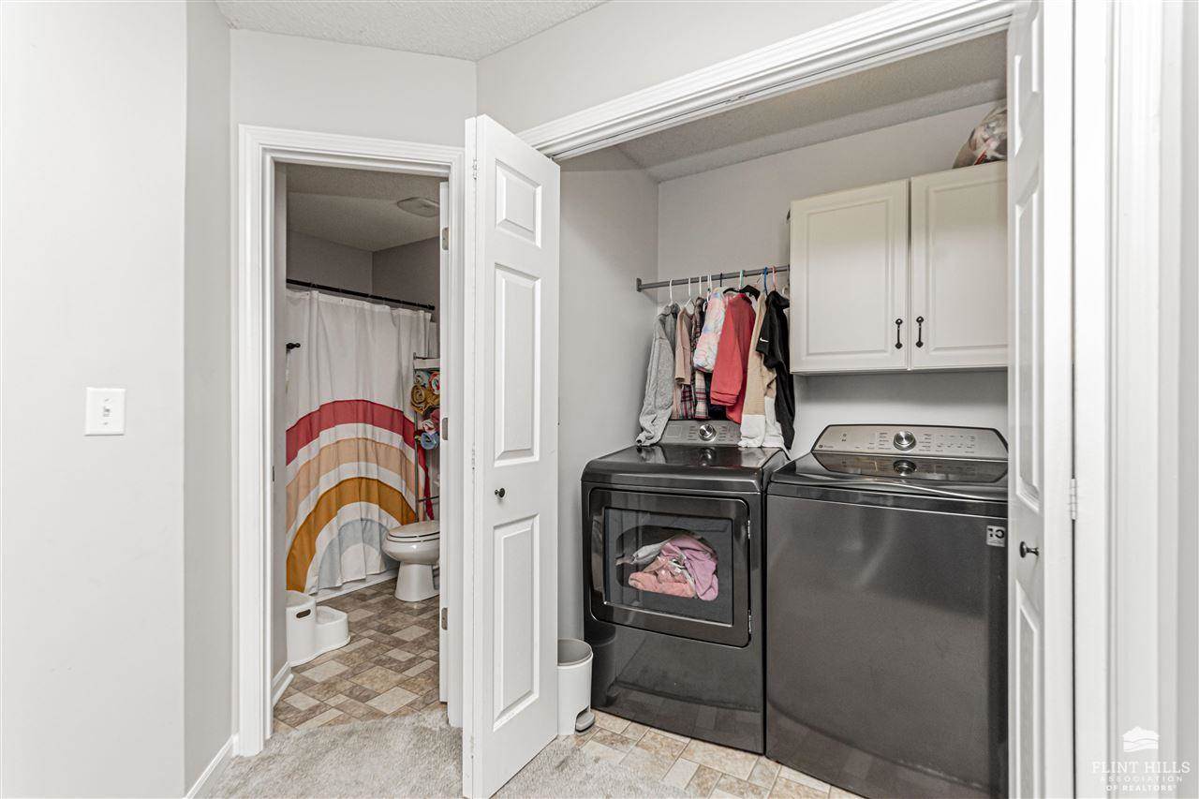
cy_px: 400
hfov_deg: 100.4
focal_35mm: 15
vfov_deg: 77.3
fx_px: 499
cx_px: 600
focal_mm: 10
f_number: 10
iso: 1000
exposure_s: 1/60
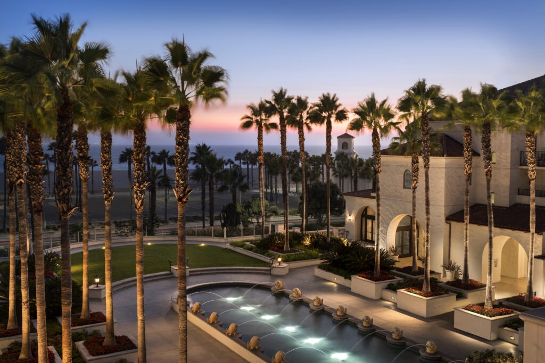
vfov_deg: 33.4
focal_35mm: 40
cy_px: 182
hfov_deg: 48.5
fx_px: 606
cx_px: 272
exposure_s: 20
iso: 200
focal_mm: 40
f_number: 8
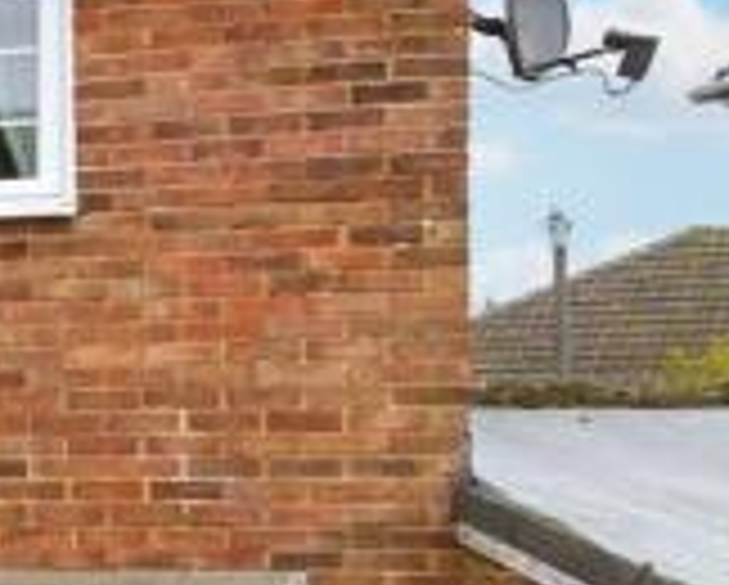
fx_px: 1923
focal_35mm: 89
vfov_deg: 17.2
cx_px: -1386
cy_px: 466
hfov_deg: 11.9
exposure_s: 1/250
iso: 320
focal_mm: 10
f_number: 8
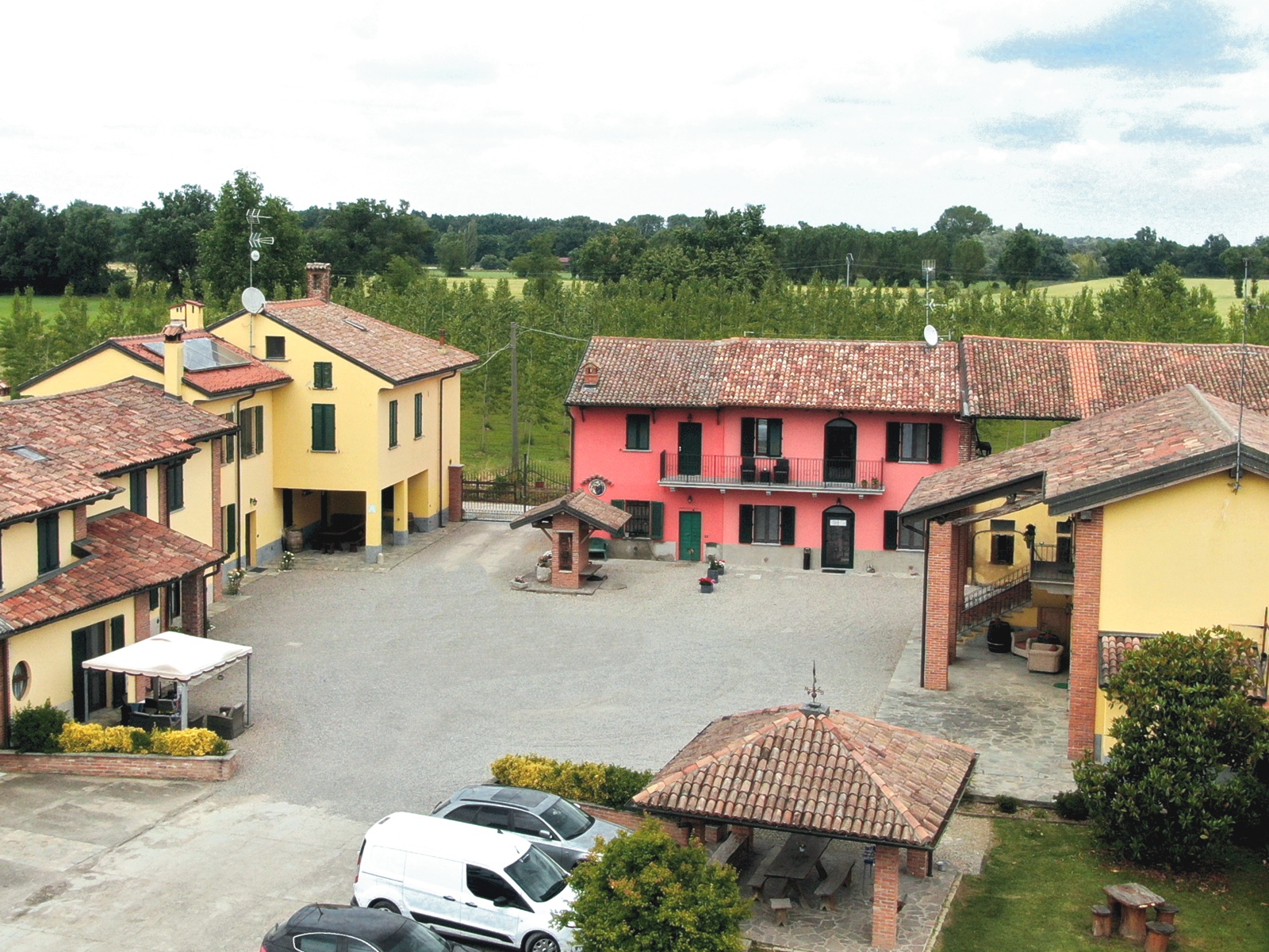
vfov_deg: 56.8
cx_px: 634
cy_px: 476
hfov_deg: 71.6
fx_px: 880
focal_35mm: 24
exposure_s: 1/1250
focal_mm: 4.39
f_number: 2.8
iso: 100
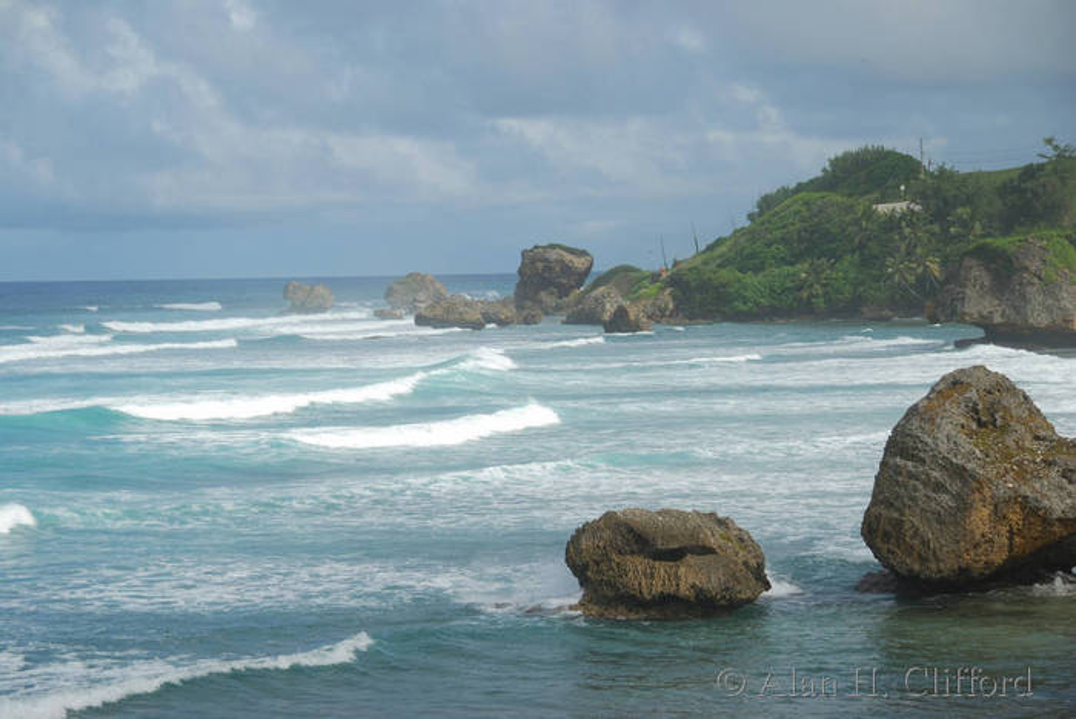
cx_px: 538
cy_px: 360
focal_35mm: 98
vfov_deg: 14.1
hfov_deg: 20.9
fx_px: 2917
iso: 100
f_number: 5.6
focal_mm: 65
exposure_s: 1/800
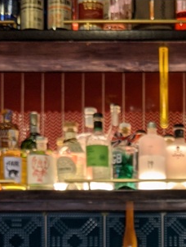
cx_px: 193
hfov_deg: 20.0
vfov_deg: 25.5
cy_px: 268
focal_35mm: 71
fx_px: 509
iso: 113
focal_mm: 4.38
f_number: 1.73
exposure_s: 1/24.1
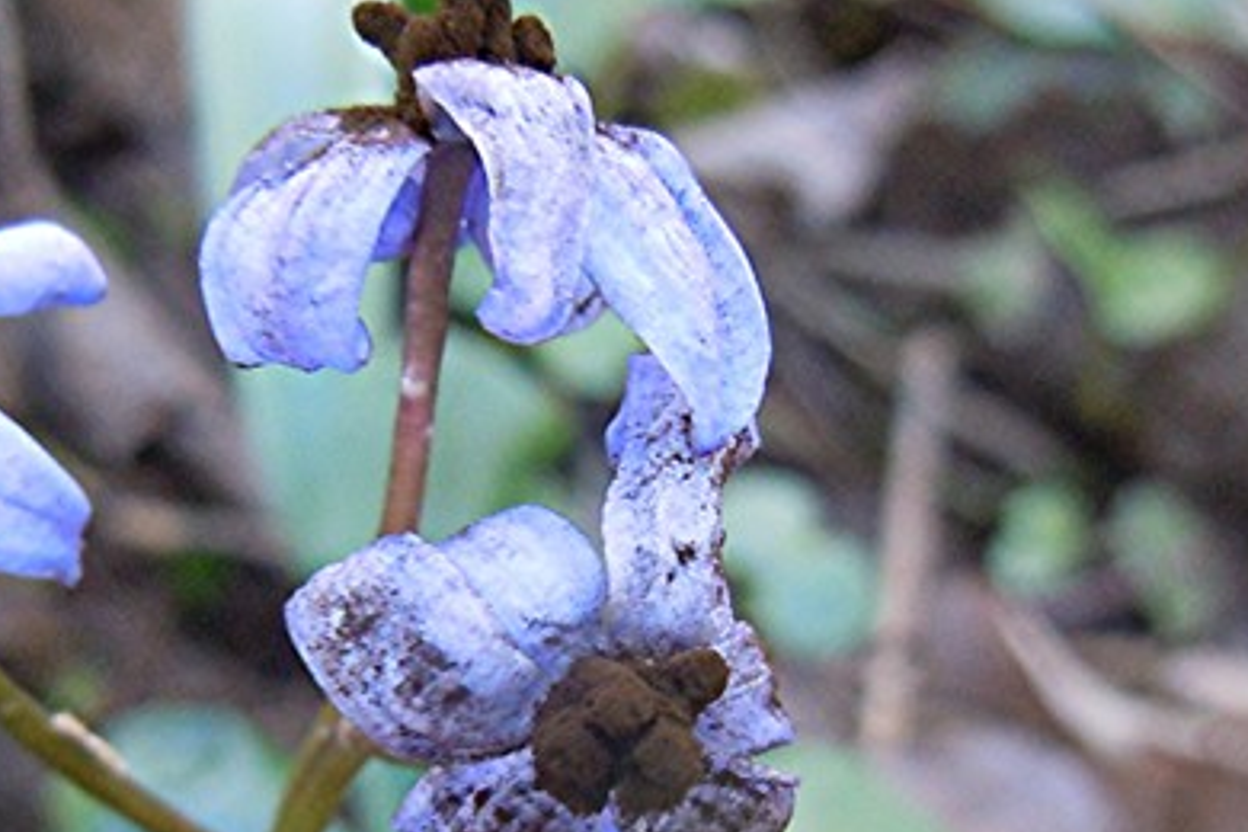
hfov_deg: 31.2
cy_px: 675
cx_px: 416
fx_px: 2218
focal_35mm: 64
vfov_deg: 21.0
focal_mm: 5.4
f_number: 3.5
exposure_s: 1/60
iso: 400
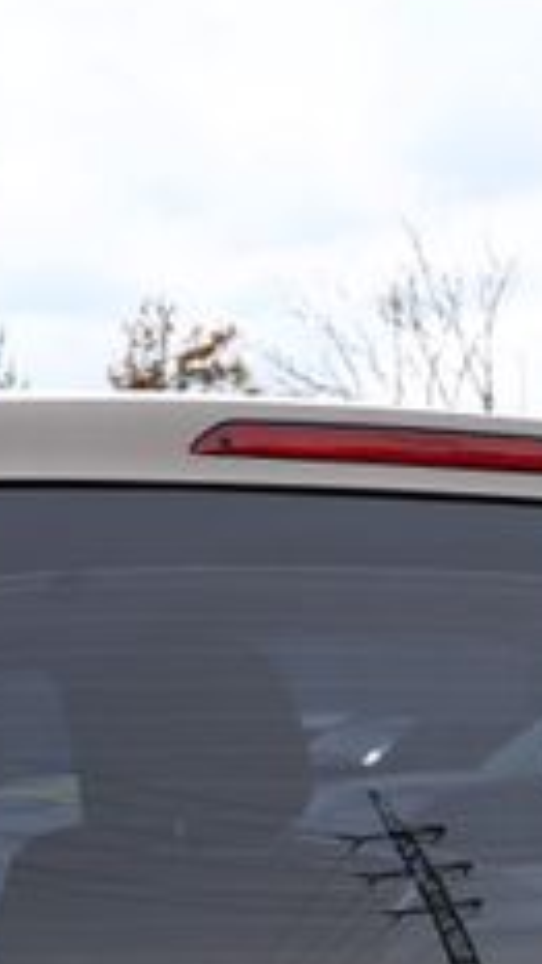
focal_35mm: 152
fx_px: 3885
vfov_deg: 13.5
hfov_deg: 7.8
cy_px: 1349
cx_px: -261
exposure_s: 1/250
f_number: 7.1
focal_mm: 33
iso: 100
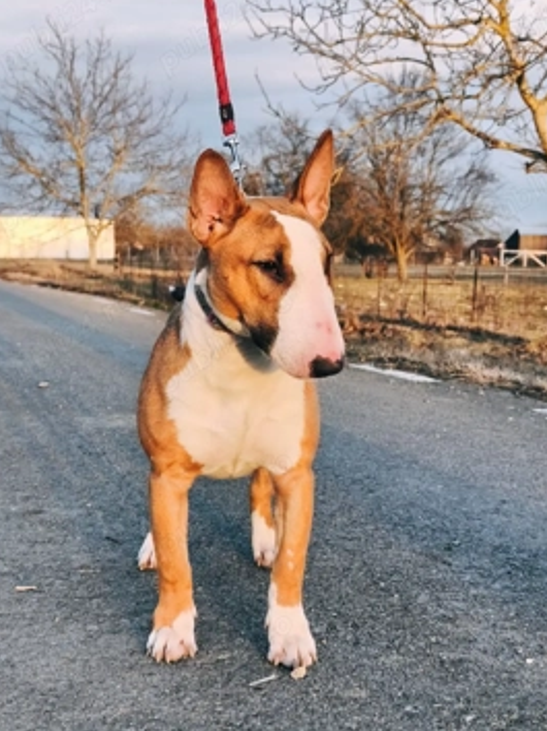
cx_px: 266
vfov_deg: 36.8
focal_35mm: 52
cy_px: 368
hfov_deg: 28.0
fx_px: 1097
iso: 64
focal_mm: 6.18
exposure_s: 1/101
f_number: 1.65
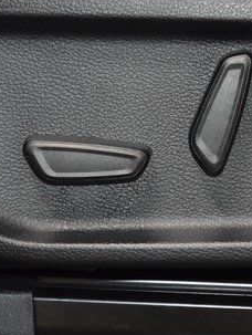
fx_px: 2063
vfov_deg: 9.3
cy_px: 117
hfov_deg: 7.0
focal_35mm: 213
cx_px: 214
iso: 2200
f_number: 4.5
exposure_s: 1/40
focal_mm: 70
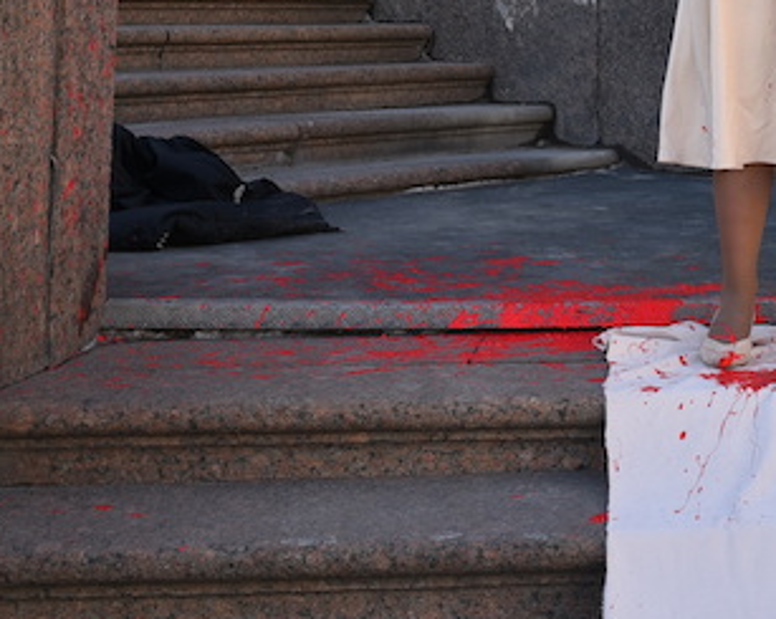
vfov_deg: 15.6
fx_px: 2157
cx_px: 821
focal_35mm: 94
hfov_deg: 19.6
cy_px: -176
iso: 200
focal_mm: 32
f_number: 5
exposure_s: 1/320
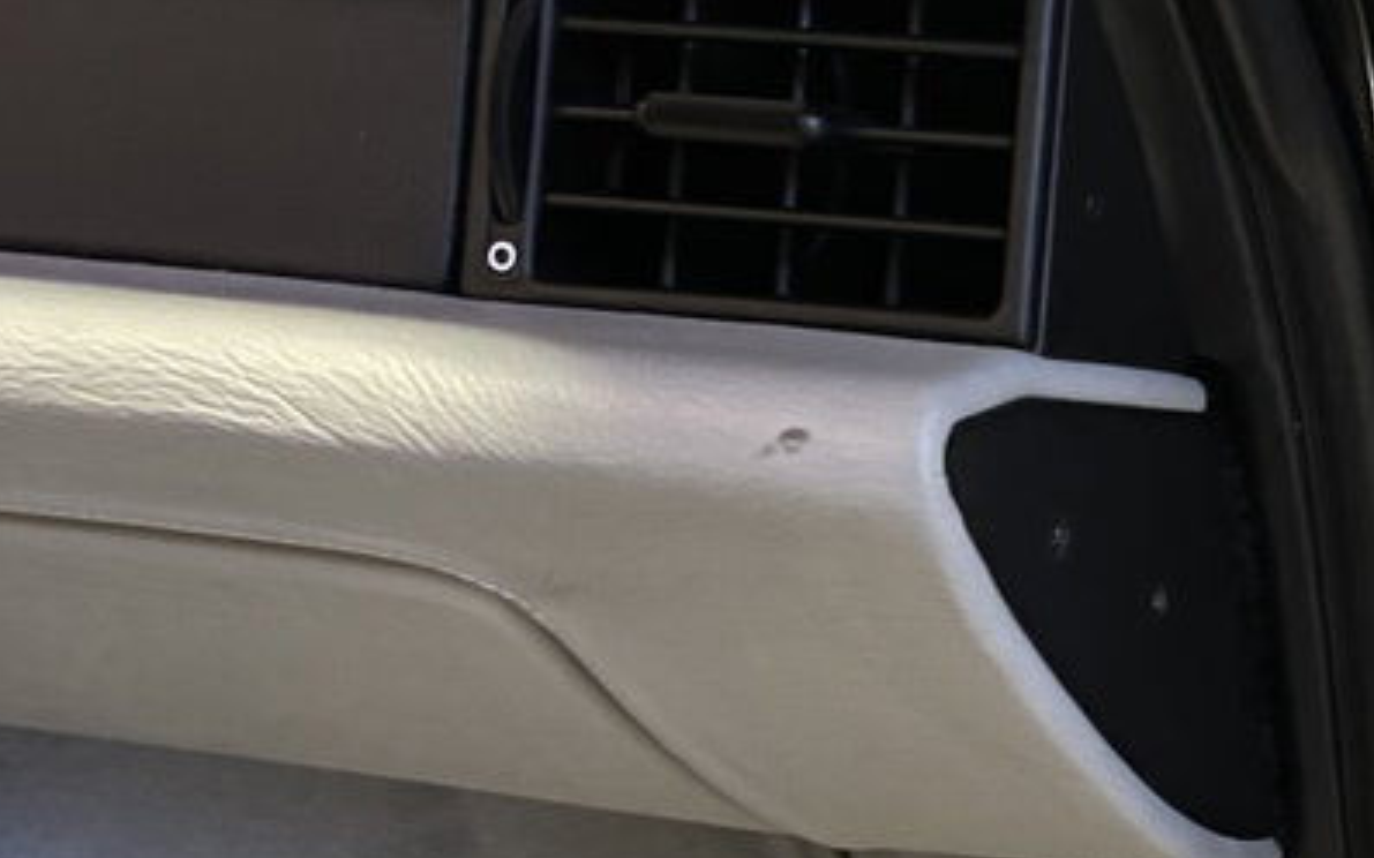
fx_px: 2658
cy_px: 436
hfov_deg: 27.3
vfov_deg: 18.3
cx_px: 1384
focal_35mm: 71
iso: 640
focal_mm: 5.1
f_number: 1.6
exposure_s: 1/25
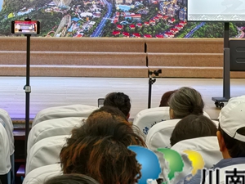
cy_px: 32
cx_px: 56
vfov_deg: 8.6
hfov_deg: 11.4
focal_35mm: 173
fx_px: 1224
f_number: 2.4
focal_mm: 8.1
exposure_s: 1/50
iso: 80
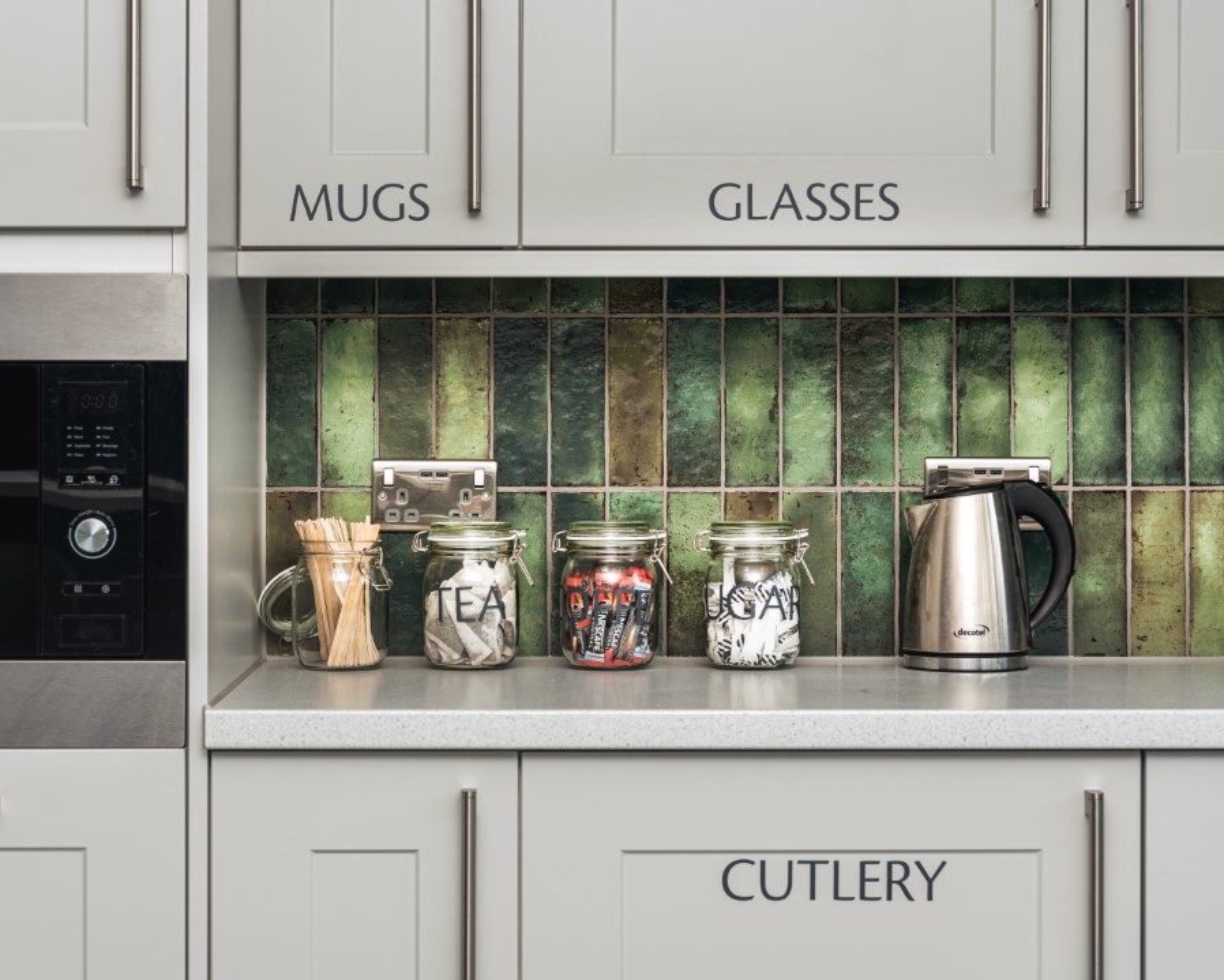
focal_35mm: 79
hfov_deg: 24.1
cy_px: 490
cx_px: 521
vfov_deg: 19.4
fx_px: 2863
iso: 100
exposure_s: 1/200
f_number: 8
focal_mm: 70
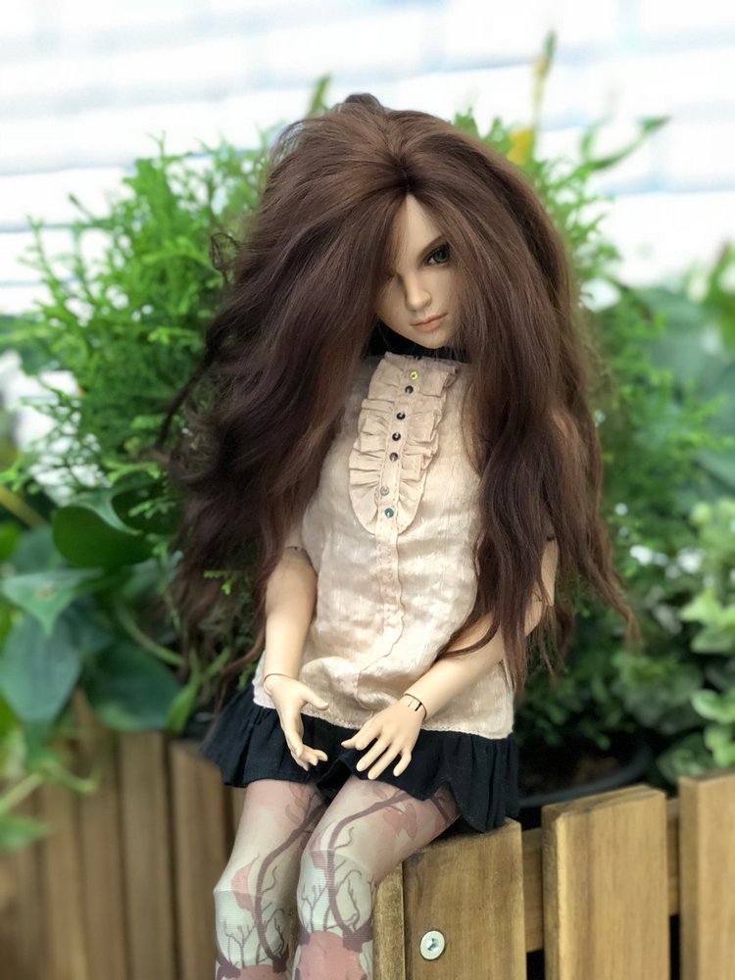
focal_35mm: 57
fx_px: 1614
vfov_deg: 33.8
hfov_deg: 25.7
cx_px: 368
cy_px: 490
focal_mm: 6.6
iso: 800
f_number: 2.8
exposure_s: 1/60
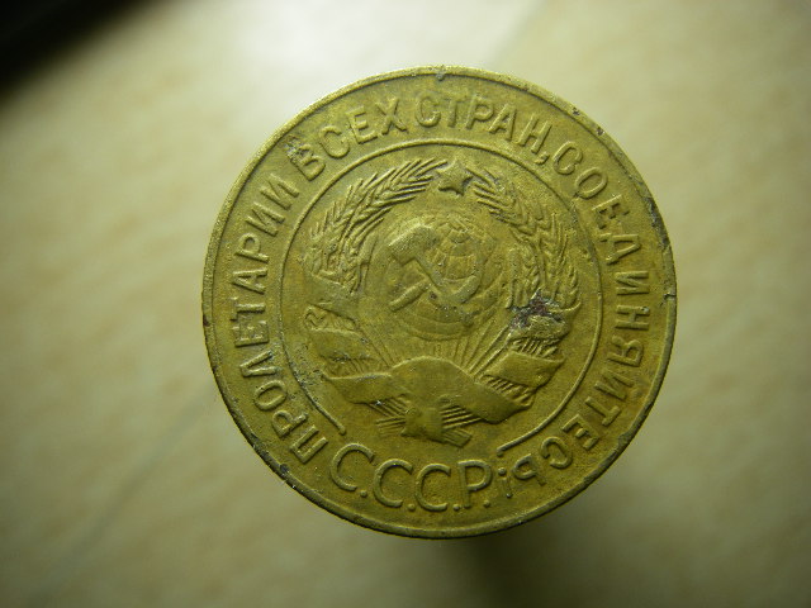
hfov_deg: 49.0
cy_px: 304
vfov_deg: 37.7
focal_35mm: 38
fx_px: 890
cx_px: 406
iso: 64
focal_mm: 6.3
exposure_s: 1/100
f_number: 3.3
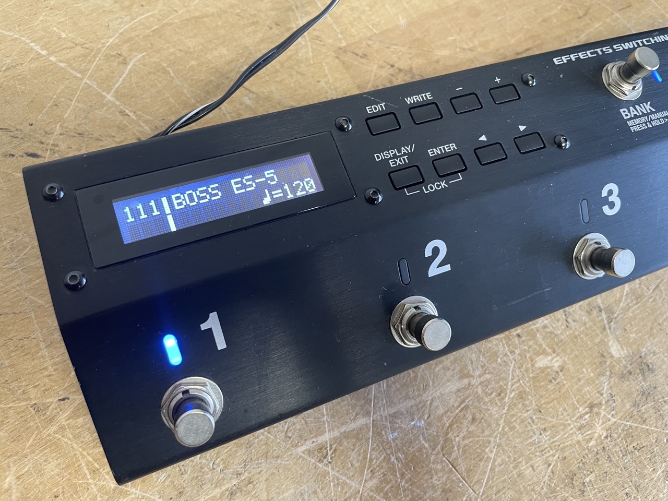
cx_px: 334
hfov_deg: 67.3
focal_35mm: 26
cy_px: 250
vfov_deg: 53.1
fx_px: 502
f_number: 1.6
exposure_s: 1/50
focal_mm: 4.2
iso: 200
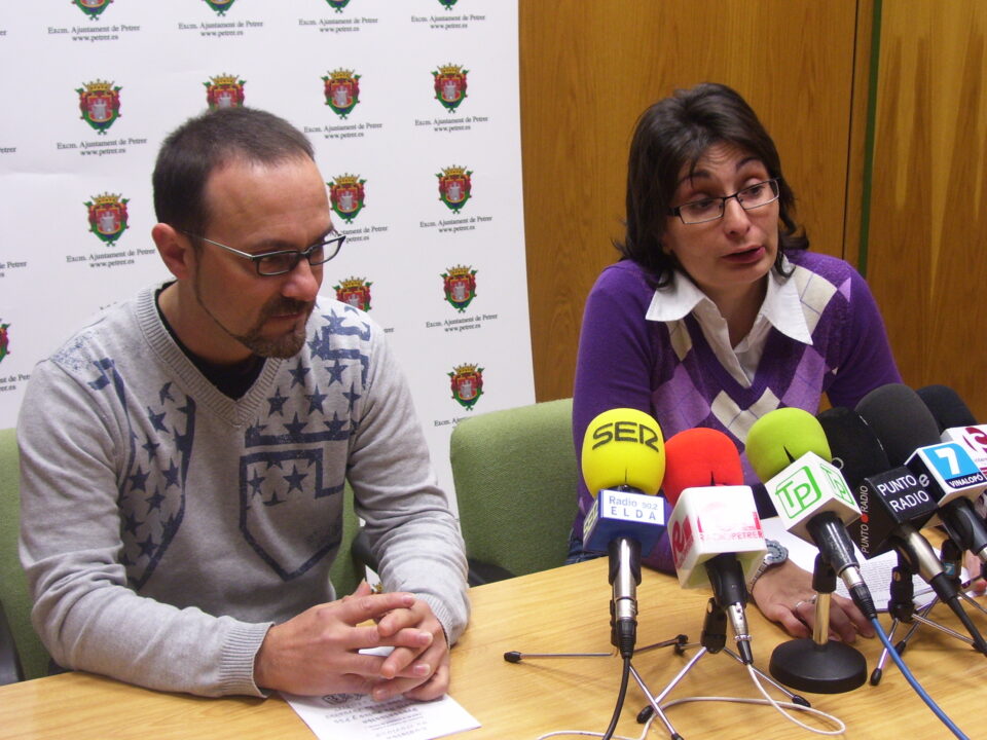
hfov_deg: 33.8
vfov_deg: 25.7
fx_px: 1625
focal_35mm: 57
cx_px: 494
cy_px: 370
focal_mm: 9.4
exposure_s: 1/30
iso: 160
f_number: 3.4
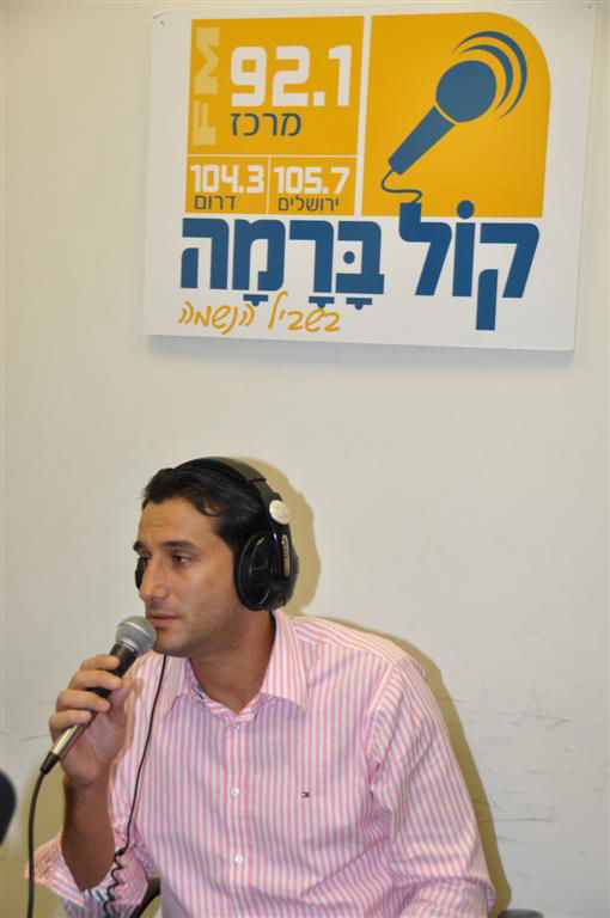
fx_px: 1911
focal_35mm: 75
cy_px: 459
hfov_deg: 18.1
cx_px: 305
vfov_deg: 27.0
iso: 500
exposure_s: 1/60
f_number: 4.8
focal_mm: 50
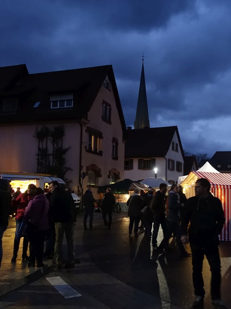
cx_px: 137
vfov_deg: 52.6
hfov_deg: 40.5
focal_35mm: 35
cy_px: 155
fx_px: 311
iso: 640
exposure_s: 1/30
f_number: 1.8
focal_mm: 8.8
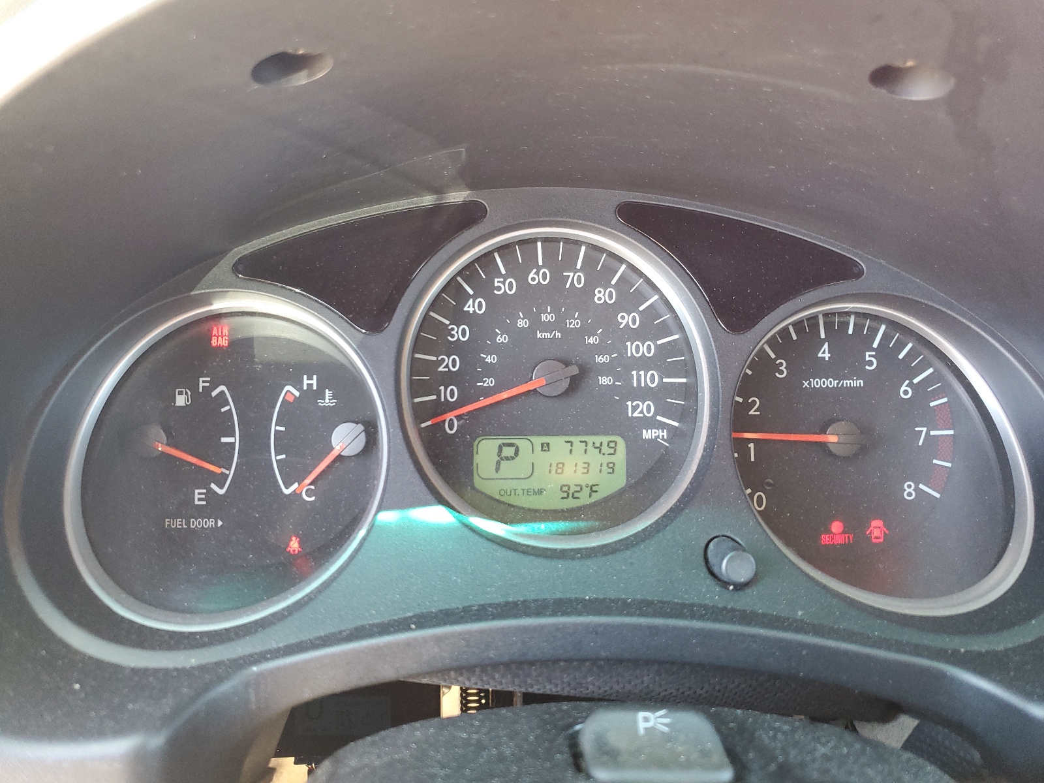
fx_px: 784
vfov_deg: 53.1
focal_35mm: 26
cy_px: 392
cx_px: 522
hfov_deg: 67.3
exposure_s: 1/60.2
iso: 166
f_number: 1.5
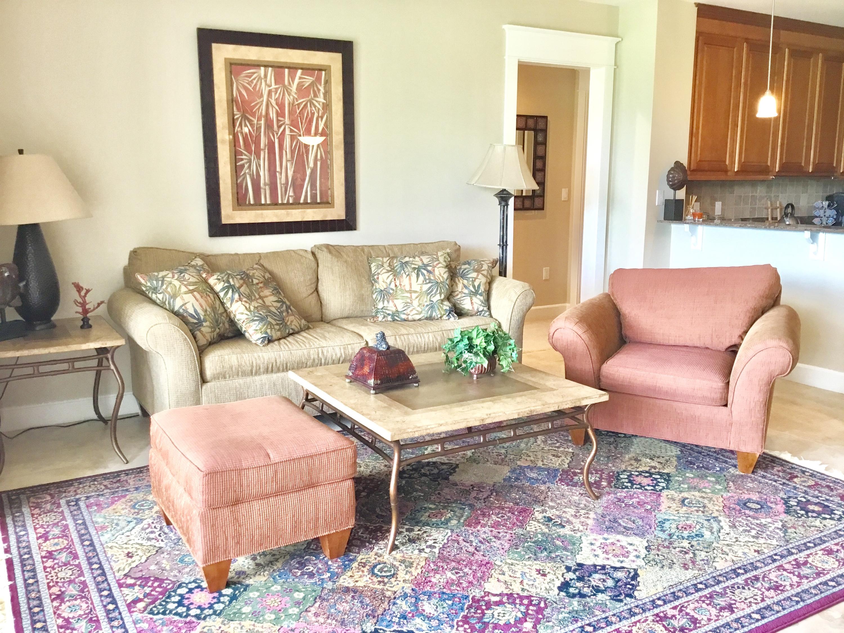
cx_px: 422
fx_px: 756
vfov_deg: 45.4
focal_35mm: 31
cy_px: 316
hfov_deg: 58.4
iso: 80
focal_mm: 3.3
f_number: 2.4
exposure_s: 1/30
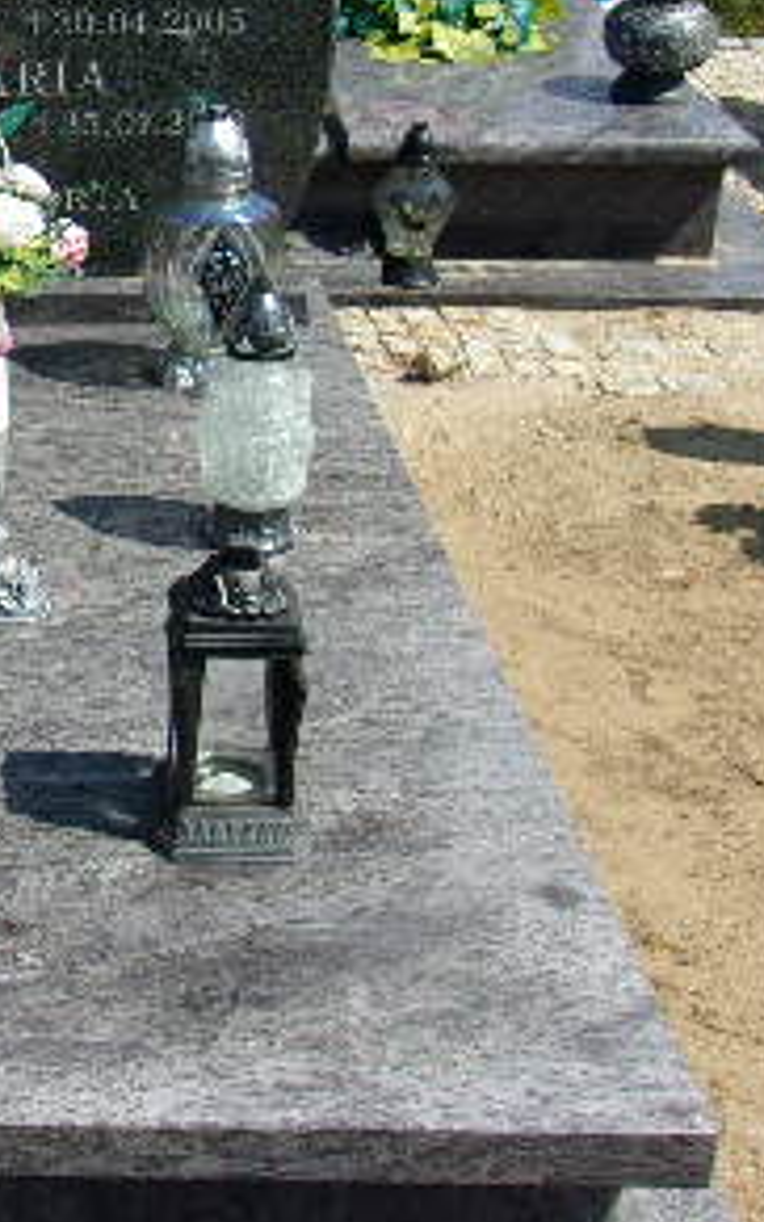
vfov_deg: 32.1
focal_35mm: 63
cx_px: -118
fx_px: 2098
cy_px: 382
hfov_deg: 19.6
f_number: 10.4
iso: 80
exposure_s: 1/105
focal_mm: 4.9
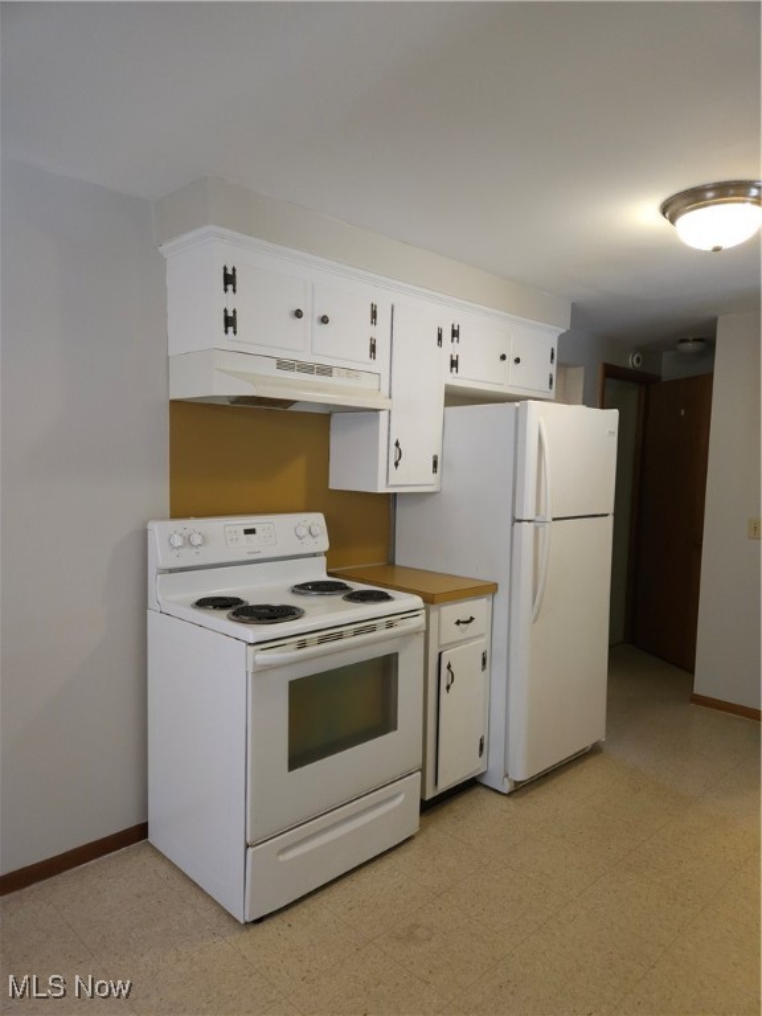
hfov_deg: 58.9
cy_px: 508
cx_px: 381
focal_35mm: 23
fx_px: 675
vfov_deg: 73.9
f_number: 1.8
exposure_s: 1/60
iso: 200
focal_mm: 5.4
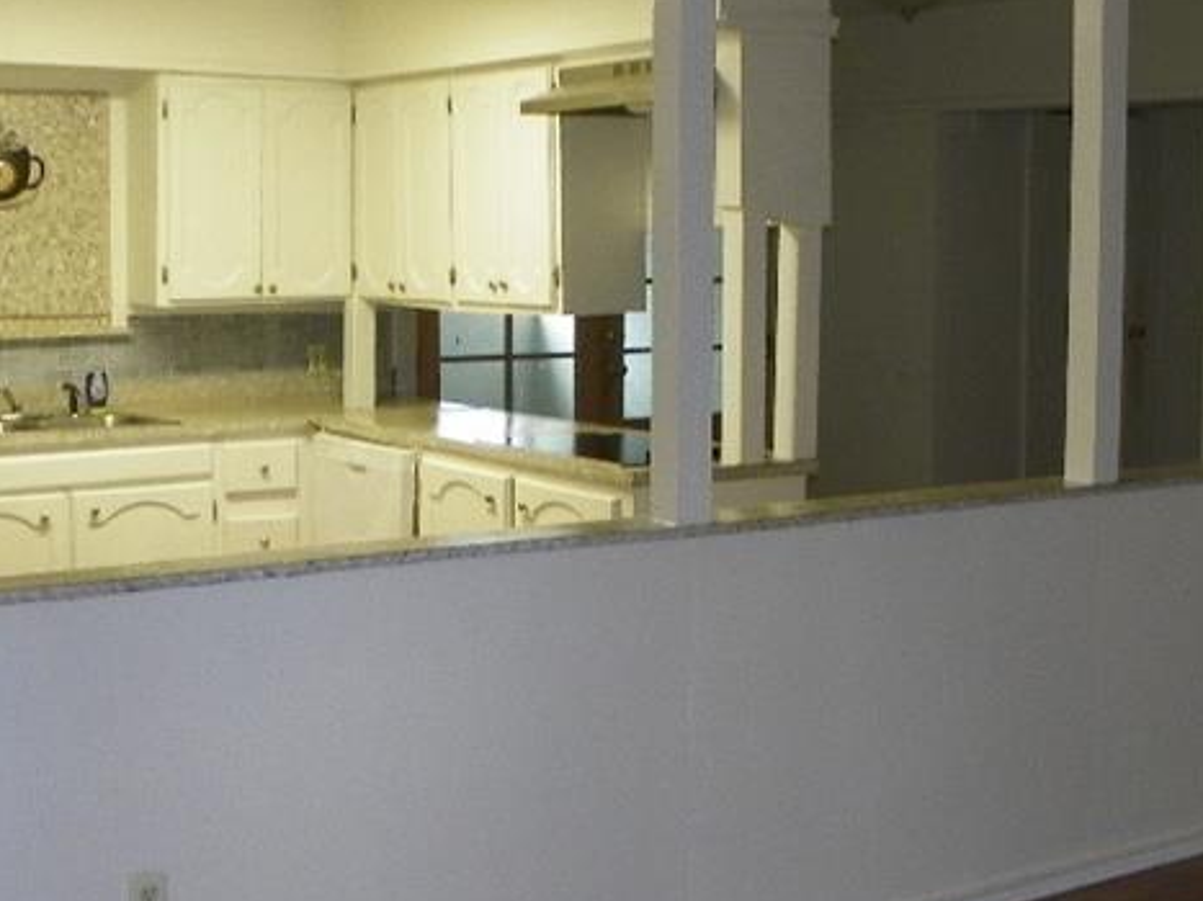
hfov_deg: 33.8
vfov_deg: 25.6
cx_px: 551
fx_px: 1980
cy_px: 479
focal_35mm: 57
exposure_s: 1/30
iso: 125
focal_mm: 4.6
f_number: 2.8
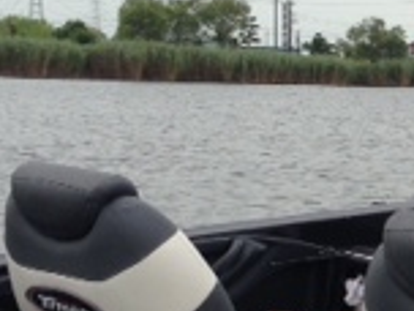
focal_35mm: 139
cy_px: 322
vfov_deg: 10.6
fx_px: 1662
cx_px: 539
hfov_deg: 13.7
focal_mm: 4.13
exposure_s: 1/1391
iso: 50
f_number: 2.4
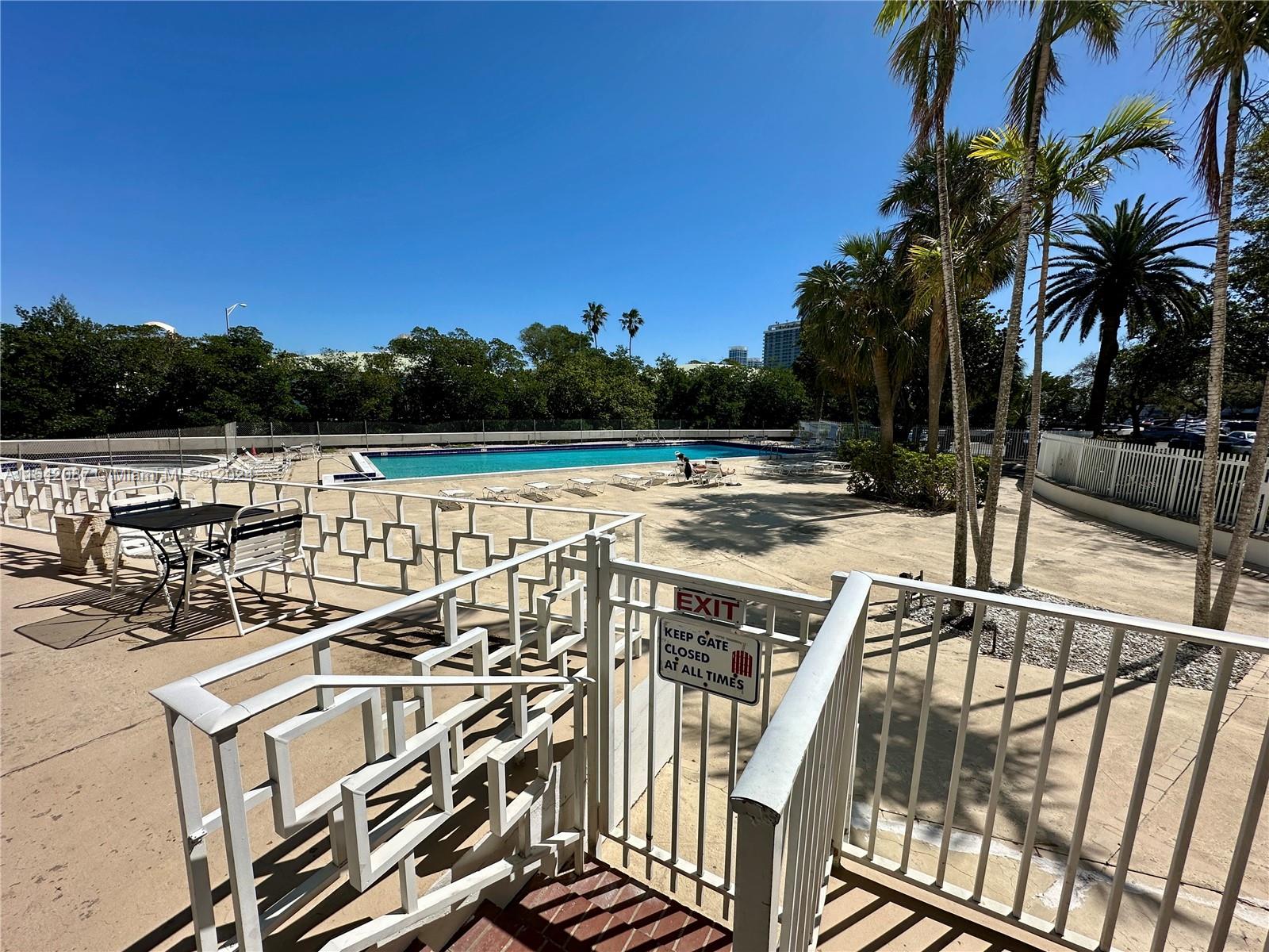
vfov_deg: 85.7
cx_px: 634
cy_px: 476
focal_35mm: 14
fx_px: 513
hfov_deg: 102.1
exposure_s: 1/4132
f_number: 2.2
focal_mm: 2.22
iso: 50
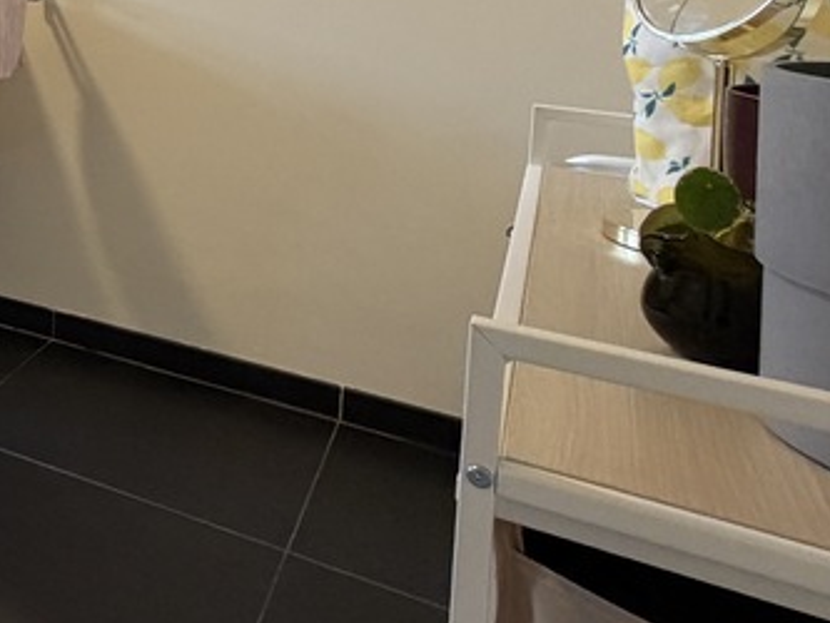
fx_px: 1031
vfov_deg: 31.0
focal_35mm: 43
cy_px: -12
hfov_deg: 30.8
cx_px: -322
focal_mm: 2.22
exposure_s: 1/60
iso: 320
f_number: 2.2
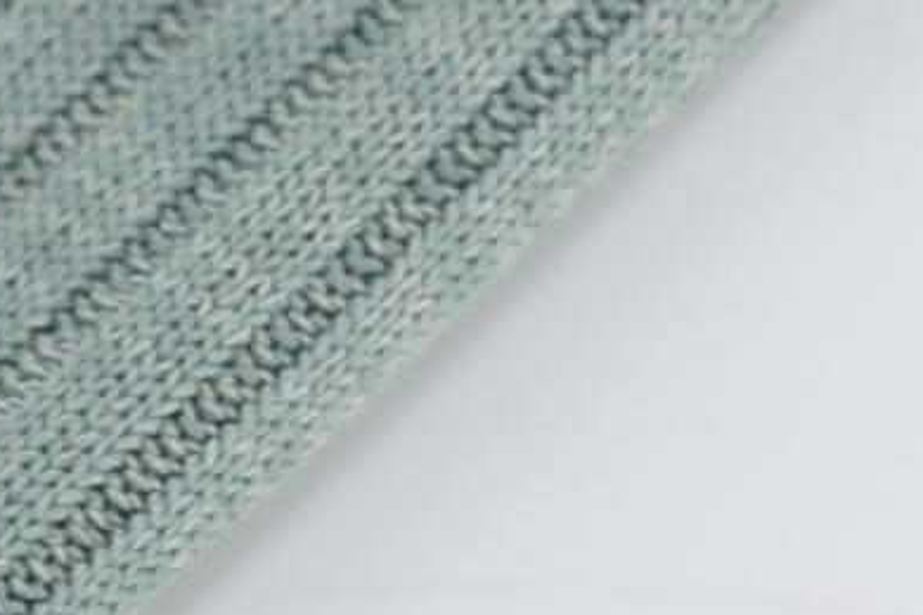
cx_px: -2116
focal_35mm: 386
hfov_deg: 5.0
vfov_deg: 3.6
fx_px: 9896
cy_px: 312
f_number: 3.5
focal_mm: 50
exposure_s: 1/125
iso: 100
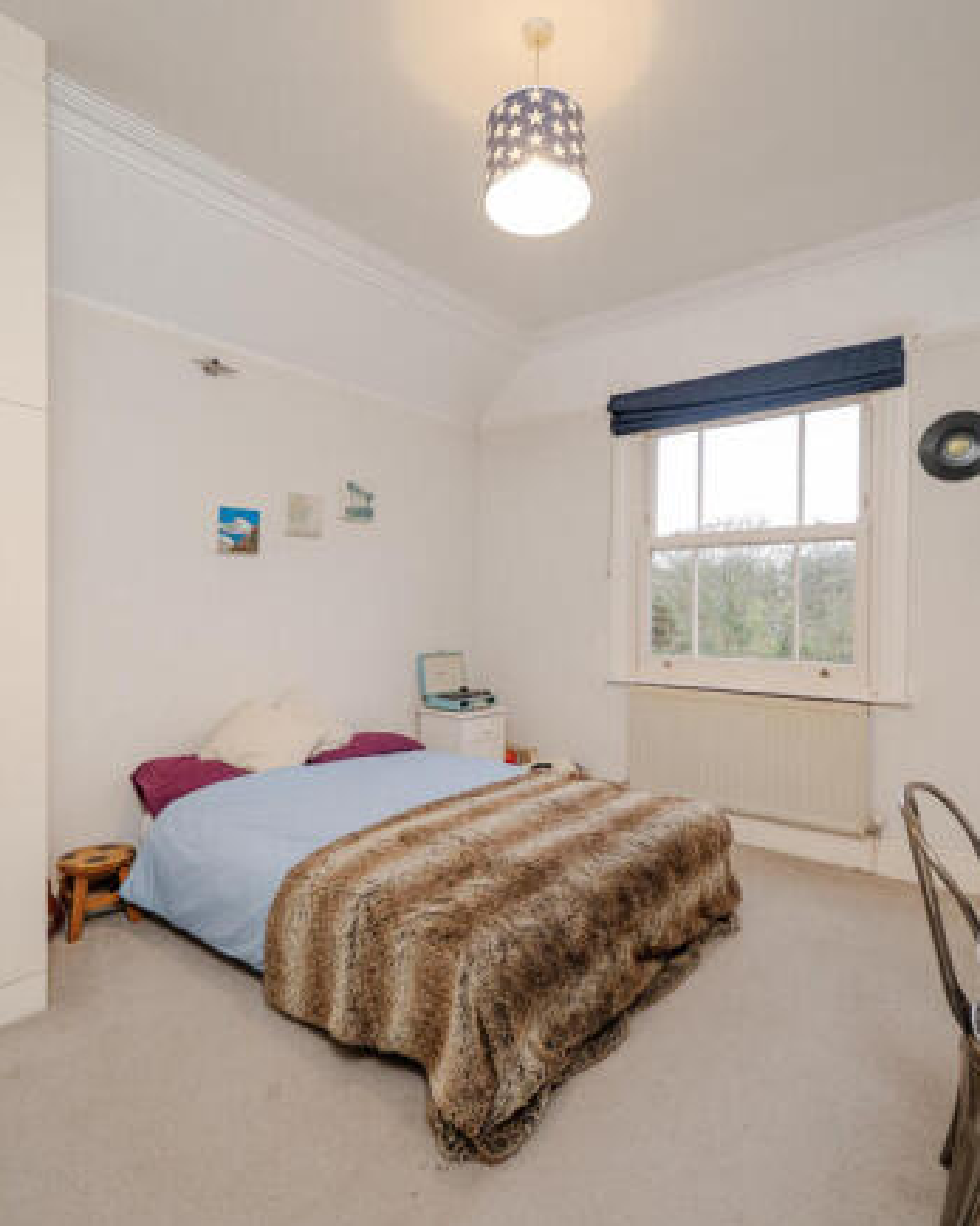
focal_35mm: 17
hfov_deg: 76.8
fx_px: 617
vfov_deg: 89.7
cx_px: 448
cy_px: 612
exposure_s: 1/60
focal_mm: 12
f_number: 4
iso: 800
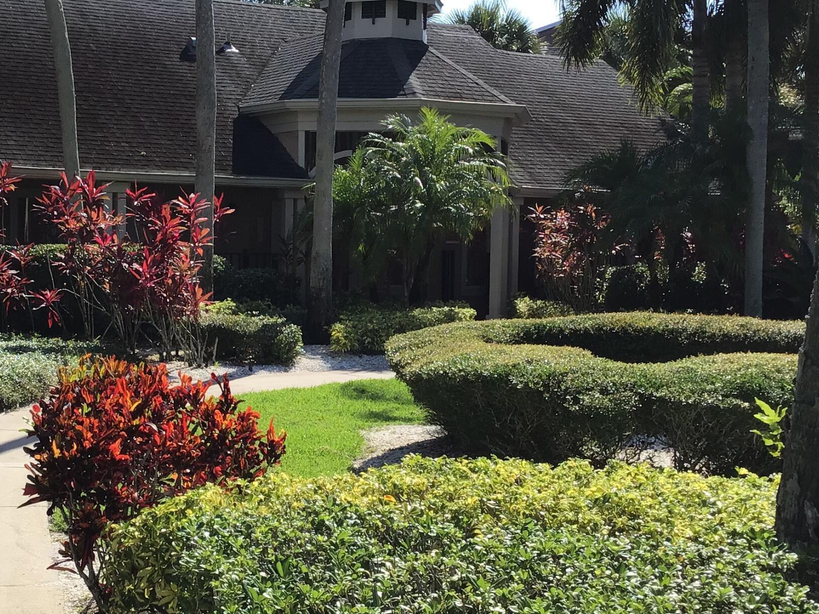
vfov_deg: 25.7
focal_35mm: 57
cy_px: 307
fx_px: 1349
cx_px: 235
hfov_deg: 33.3
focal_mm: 3.3
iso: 25
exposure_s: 1/840
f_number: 2.4
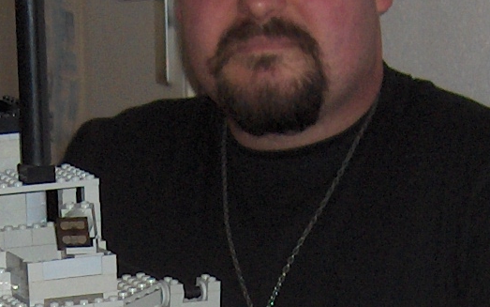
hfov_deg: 10.2
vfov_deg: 6.3
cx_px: 176
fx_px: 2738
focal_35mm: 205
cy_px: 554
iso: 100
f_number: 2.8
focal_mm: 8
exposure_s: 1/60
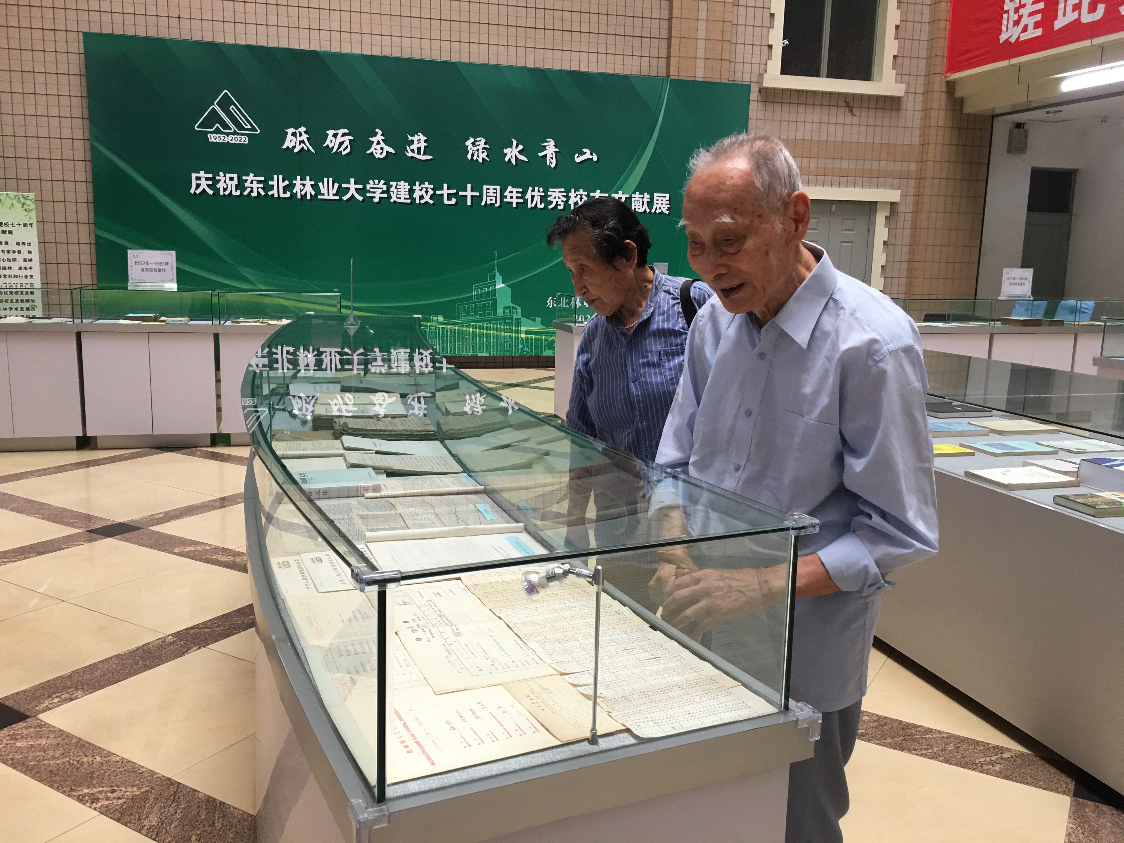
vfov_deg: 48.2
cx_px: 562
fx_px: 942
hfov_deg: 61.7
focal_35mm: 29
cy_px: 422
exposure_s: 1/33
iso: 50
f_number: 2.2
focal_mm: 4.15
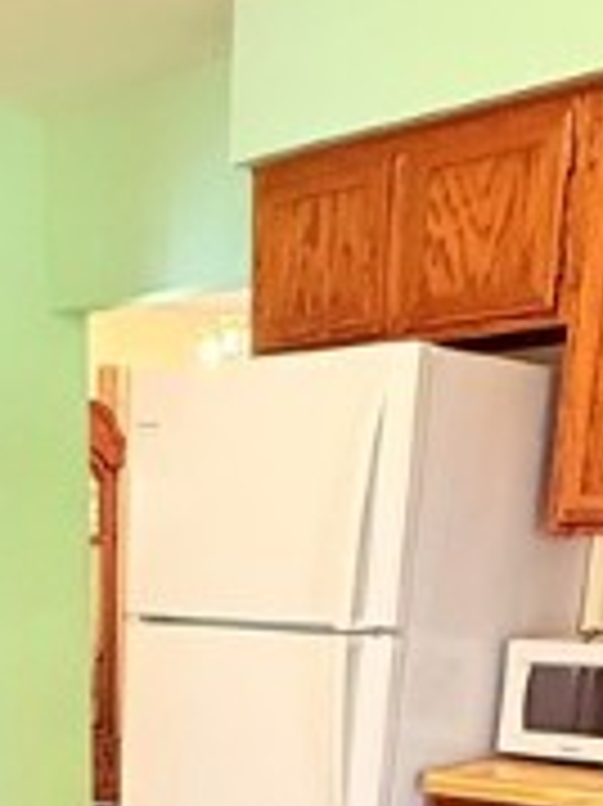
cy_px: 1198
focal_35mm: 60
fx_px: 1395
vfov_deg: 25.0
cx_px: 94
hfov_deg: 23.9
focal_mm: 2.22
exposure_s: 1/60
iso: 640
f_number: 2.2
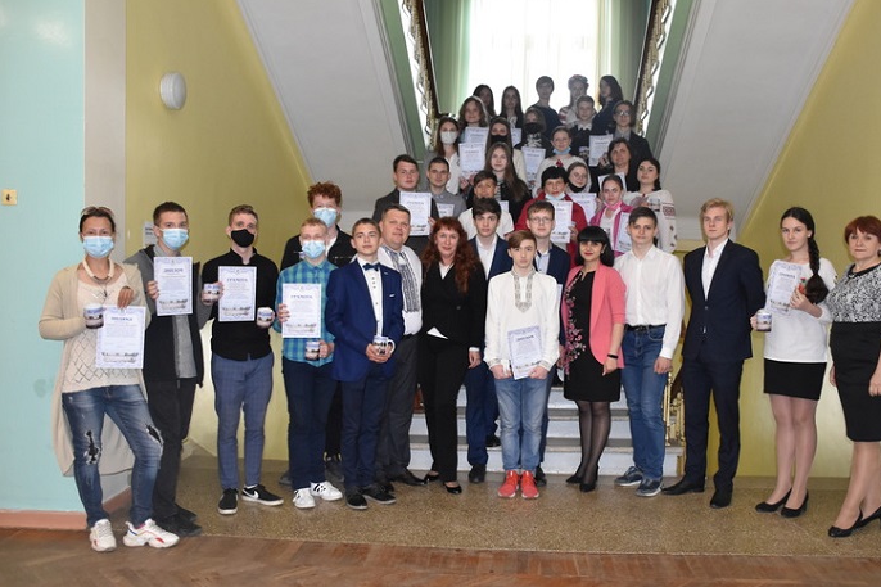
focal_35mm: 33
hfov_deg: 57.1
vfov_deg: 40.0
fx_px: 807
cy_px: 295
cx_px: 481
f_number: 3.5
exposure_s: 1/60
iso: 1600
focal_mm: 20
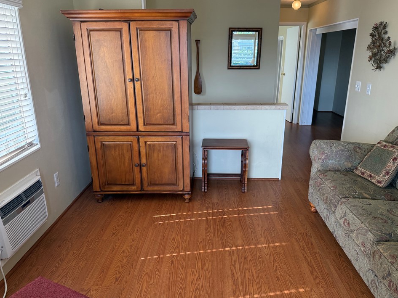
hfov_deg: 67.3
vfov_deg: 53.1
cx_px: 203
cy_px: 147
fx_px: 299
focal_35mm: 26
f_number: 1.78
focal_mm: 6.76
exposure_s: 1/230
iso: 200
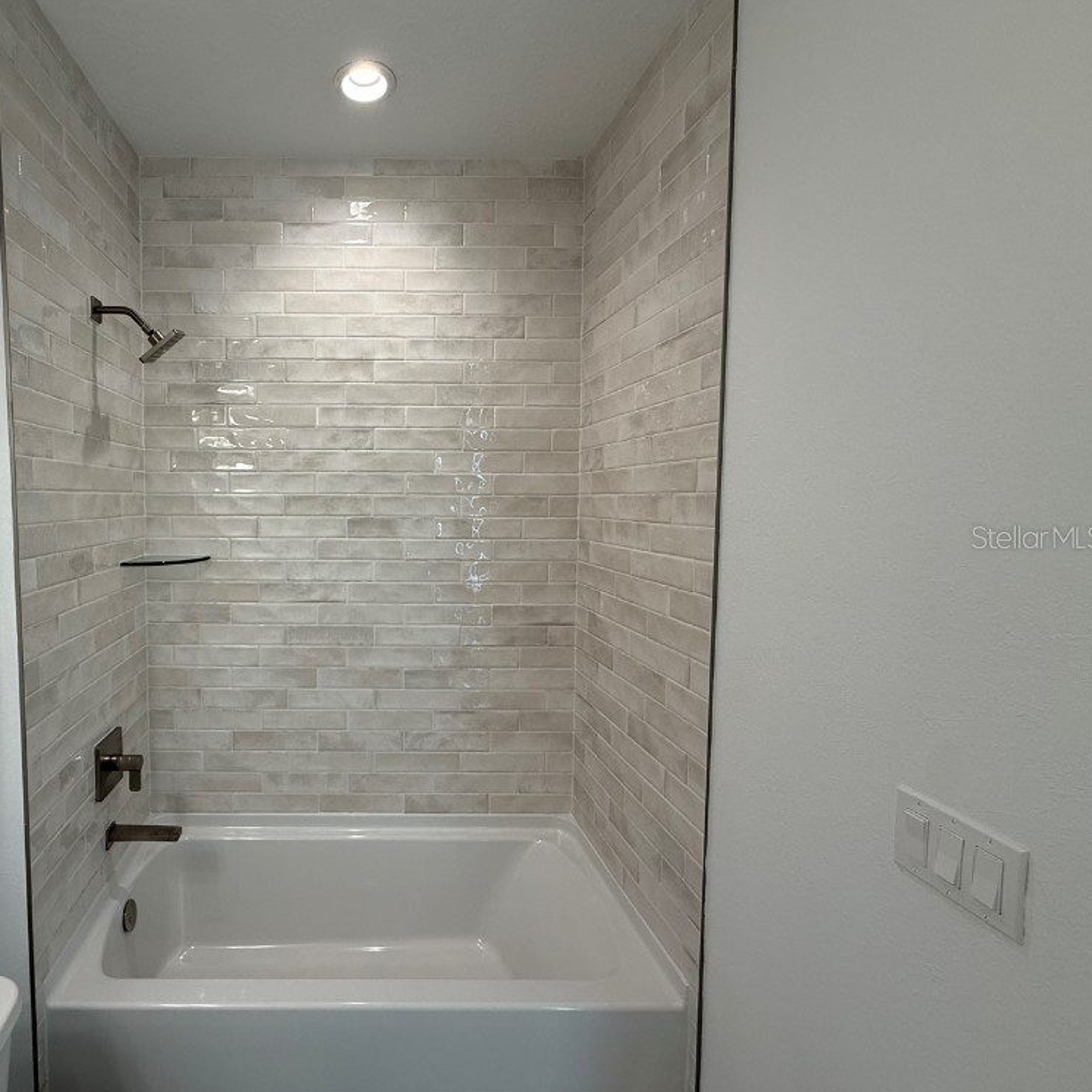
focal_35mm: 17
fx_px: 607
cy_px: 536
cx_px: 359
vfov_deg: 84.0
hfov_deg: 81.0
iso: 80
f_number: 2.2
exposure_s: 1/120
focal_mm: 2.22
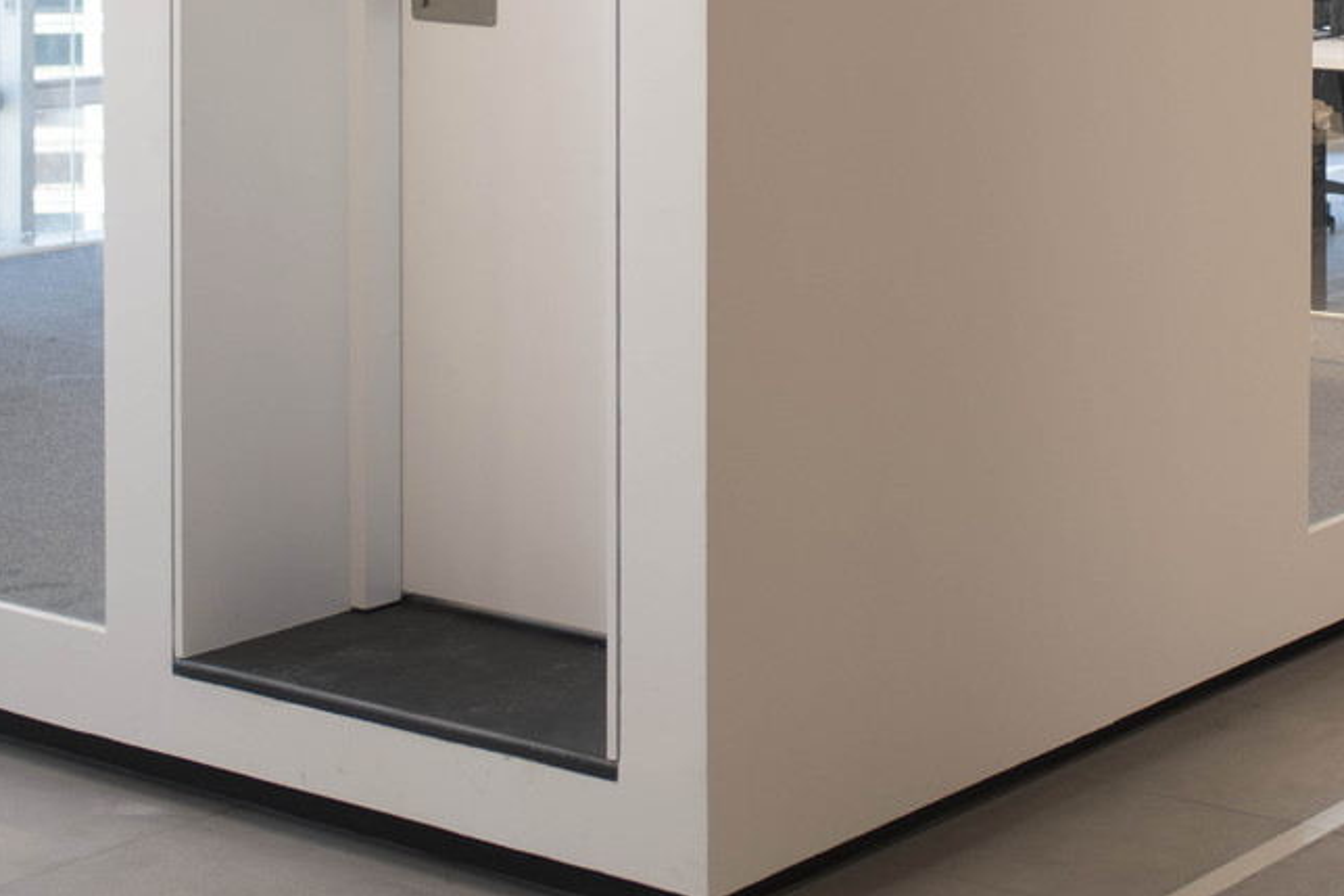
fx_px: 3247
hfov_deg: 23.3
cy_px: -216
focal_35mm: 87
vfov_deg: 15.1
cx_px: 877
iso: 100
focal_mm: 28
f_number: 2.8
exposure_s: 1/60
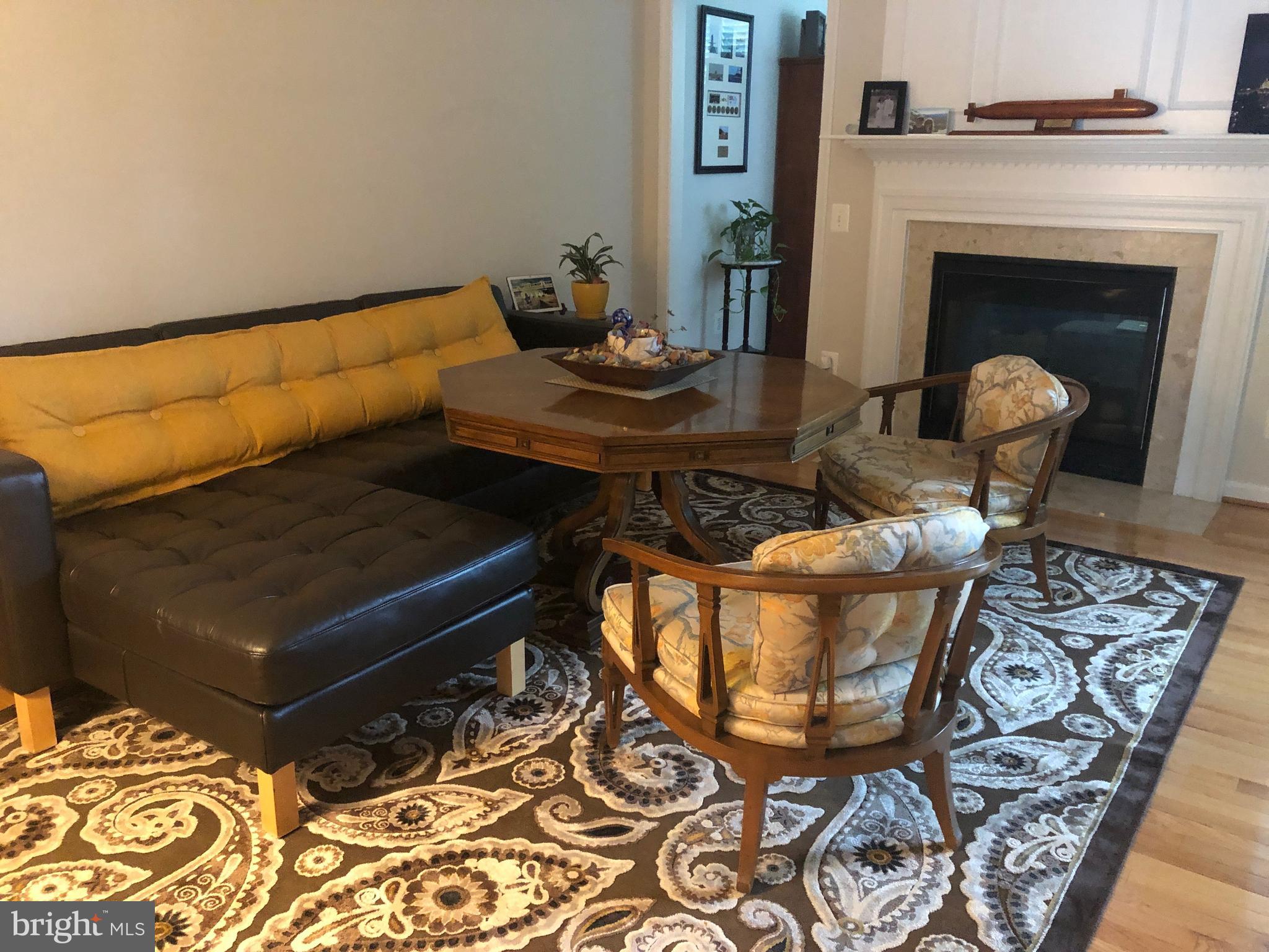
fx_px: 1026
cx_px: 634
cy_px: 476
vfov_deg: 49.7
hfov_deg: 63.4
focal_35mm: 28
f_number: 1.8
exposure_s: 1/4
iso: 125
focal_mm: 4
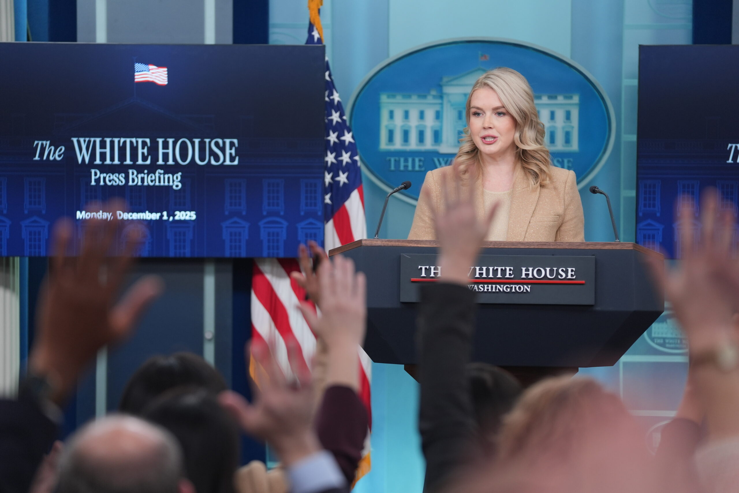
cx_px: 370
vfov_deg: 9.7
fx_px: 2915
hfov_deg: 14.4
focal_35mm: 142
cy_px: 246
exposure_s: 1/250
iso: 800
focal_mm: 142
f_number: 3.2
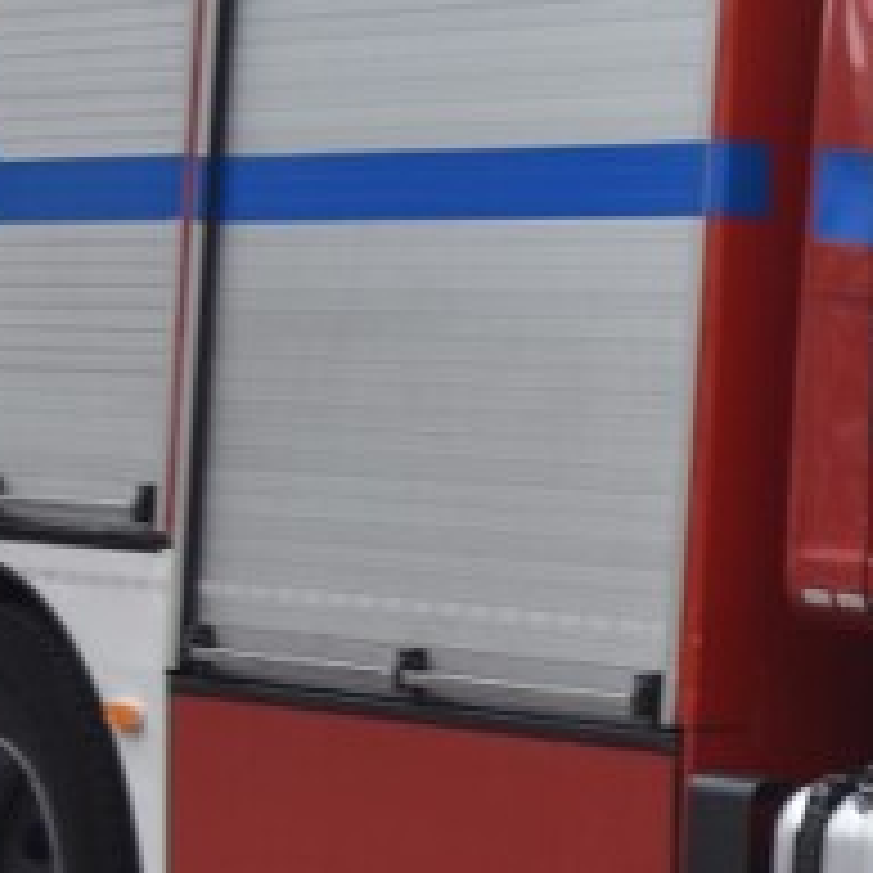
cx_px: 1534
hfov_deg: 8.7
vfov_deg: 9.1
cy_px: 493
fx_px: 5507
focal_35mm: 193
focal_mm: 24
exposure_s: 1/200
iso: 100
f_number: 7.1
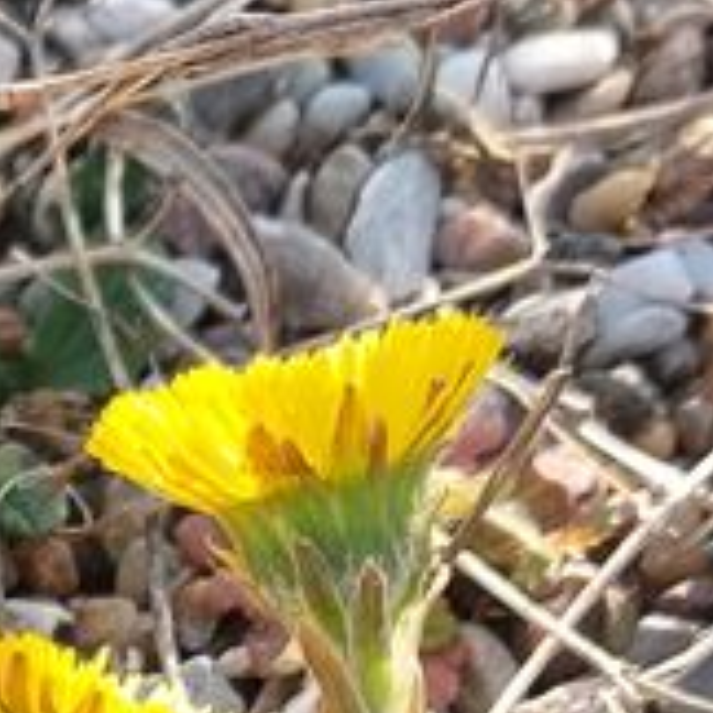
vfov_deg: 9.8
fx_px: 3915
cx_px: -440
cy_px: 1360
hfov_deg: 10.0
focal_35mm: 168
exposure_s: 1/143
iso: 25
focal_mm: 5.23
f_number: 1.8
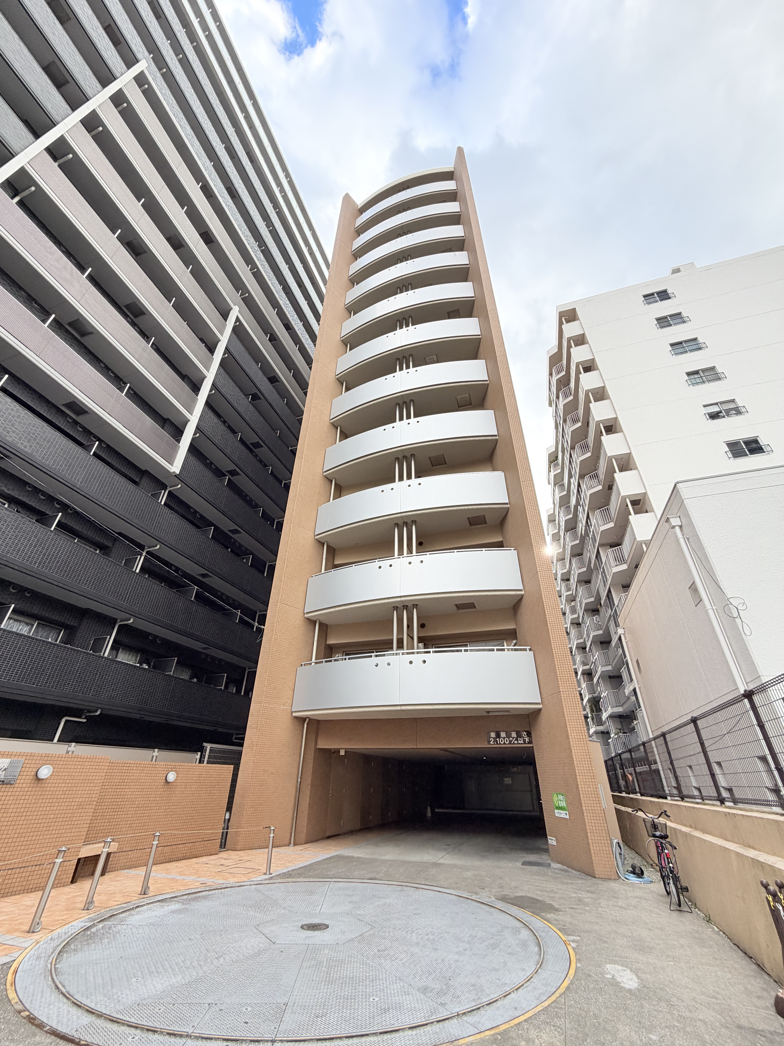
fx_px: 423
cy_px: 523
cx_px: 392
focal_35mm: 14
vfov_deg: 102.1
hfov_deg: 85.7
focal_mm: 2.22
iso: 50
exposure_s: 1/280
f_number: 2.2
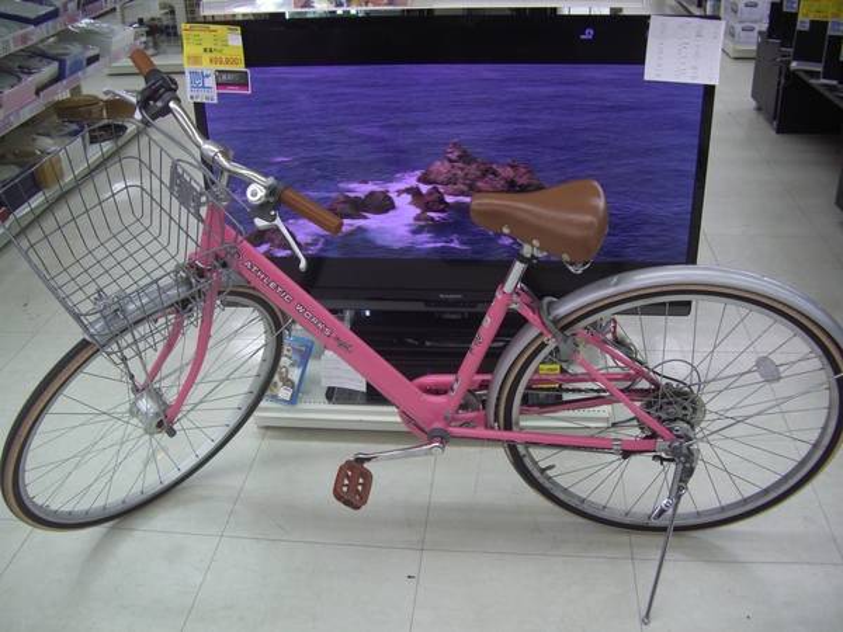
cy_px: 316
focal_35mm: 38
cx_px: 422
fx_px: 925
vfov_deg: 37.7
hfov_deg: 49.0
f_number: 2.8
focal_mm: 7.9
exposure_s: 1/60
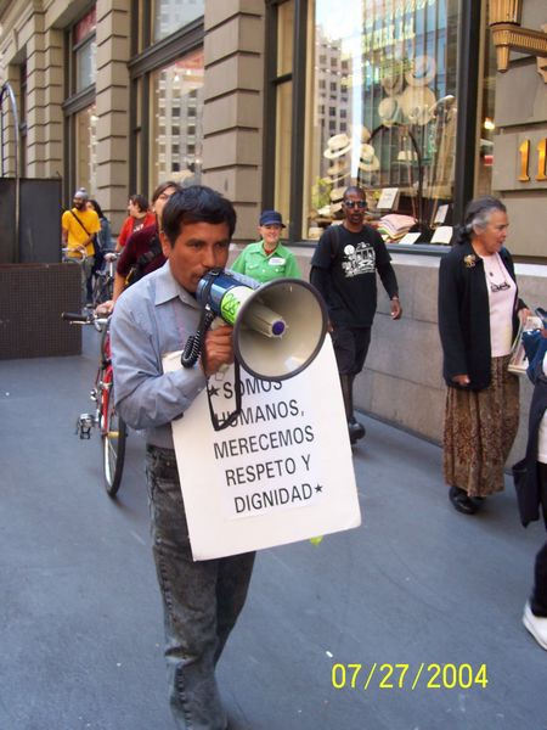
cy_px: 365
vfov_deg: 50.1
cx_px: 274
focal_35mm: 37
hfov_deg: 38.7
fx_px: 780
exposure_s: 1/90
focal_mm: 5.6
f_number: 2.8
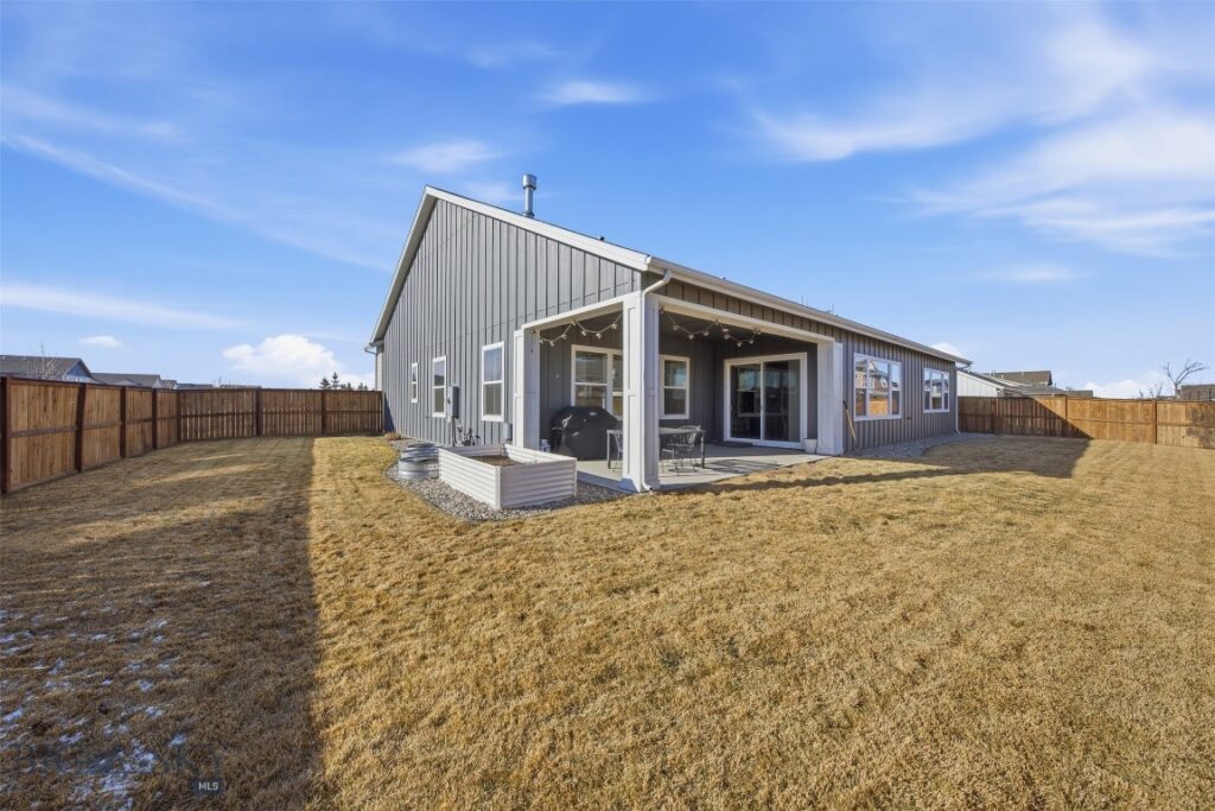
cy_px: 406
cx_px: 608
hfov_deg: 112.6
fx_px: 405
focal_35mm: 12
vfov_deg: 90.0
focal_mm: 12
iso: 125
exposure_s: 1/640
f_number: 13
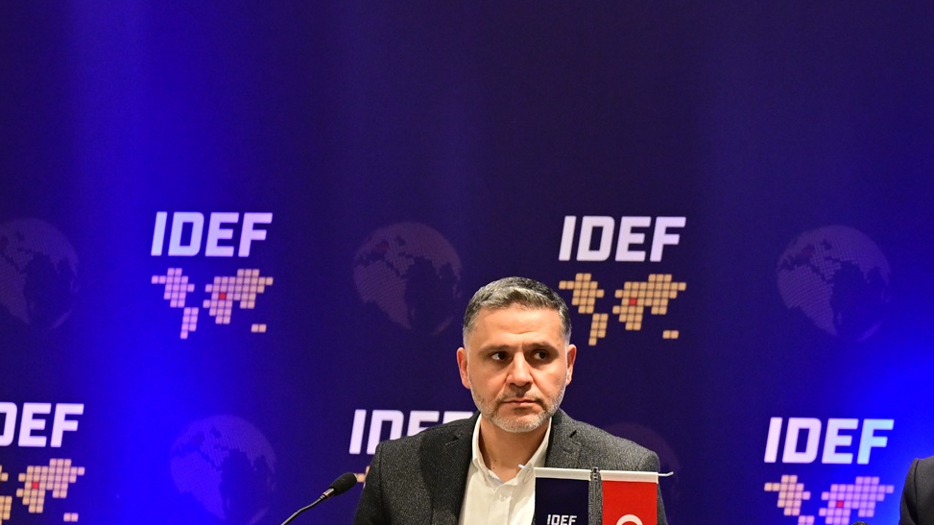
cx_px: 886
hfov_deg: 10.9
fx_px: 4853
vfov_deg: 6.2
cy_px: 414
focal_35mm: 196
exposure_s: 1/200
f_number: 2.8
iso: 2500
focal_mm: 70
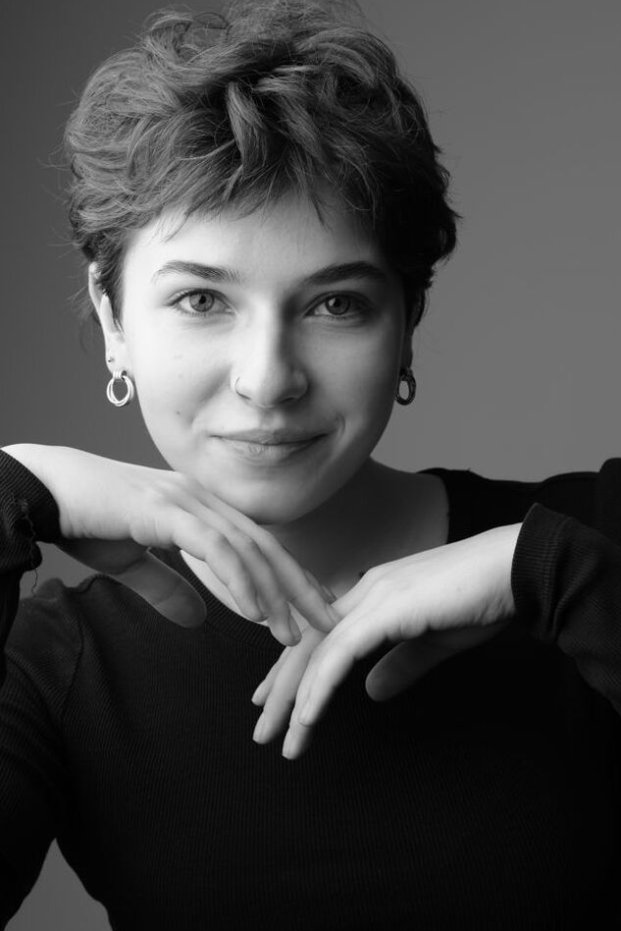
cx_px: 293
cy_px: 478
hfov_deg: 15.2
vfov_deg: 22.6
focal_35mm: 90
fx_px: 2326
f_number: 8
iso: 160
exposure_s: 1/125
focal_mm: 56
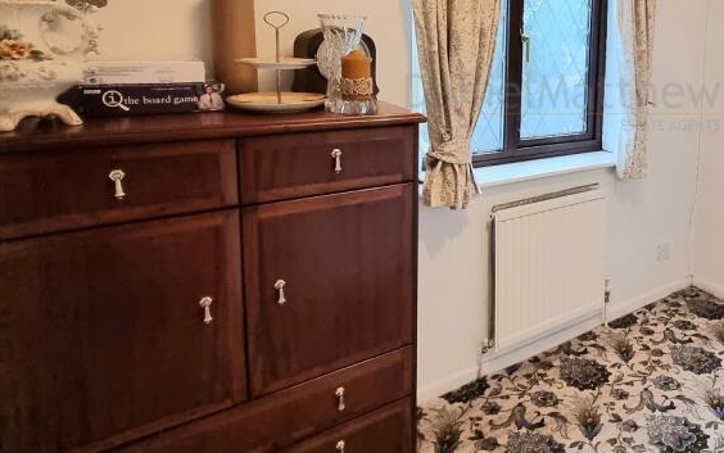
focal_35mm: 25
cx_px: 561
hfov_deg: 66.9
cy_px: 101
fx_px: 493
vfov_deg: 47.1
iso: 320
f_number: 2.2
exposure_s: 1/50
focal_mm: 2.2
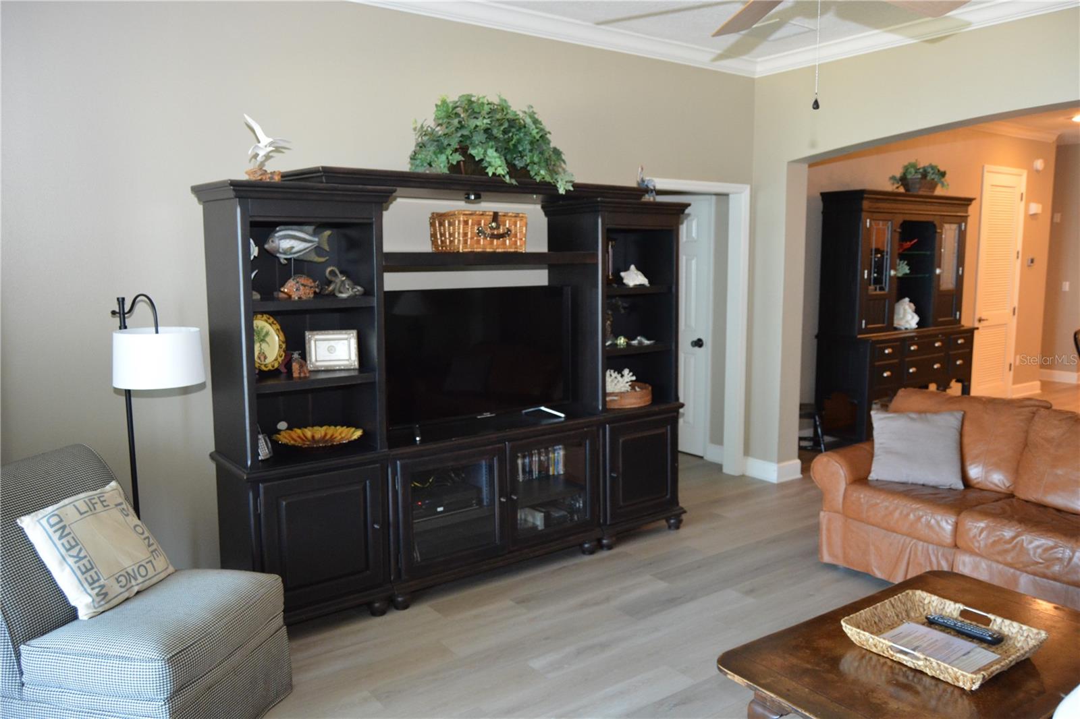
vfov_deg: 47.9
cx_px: 540
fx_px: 810
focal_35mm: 27
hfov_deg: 67.4
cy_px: 360
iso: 2000
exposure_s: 1/60
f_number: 4
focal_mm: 18
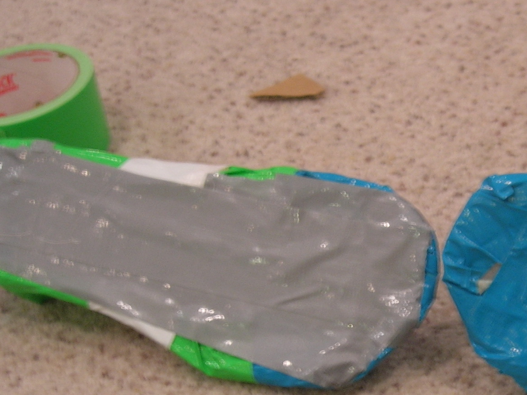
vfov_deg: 17.3
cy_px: 302
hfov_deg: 22.6
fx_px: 1294
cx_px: 442
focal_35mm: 85
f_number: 2.8
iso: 64
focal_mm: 7.8
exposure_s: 1/5.9
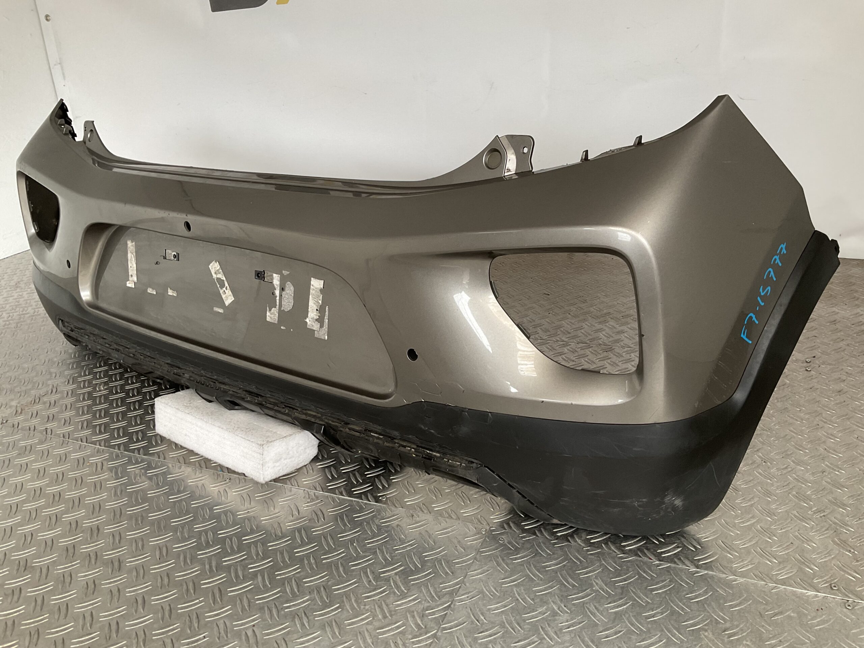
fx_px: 724
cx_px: 432
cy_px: 324
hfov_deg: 61.7
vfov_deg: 48.2
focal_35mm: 29
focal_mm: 3
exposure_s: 1/50
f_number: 1.8
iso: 50
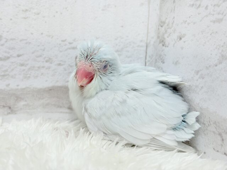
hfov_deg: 36.8
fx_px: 341
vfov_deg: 28.0
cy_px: 85
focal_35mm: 52
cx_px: 114
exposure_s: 1/50
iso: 32
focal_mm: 5.96
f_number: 1.6
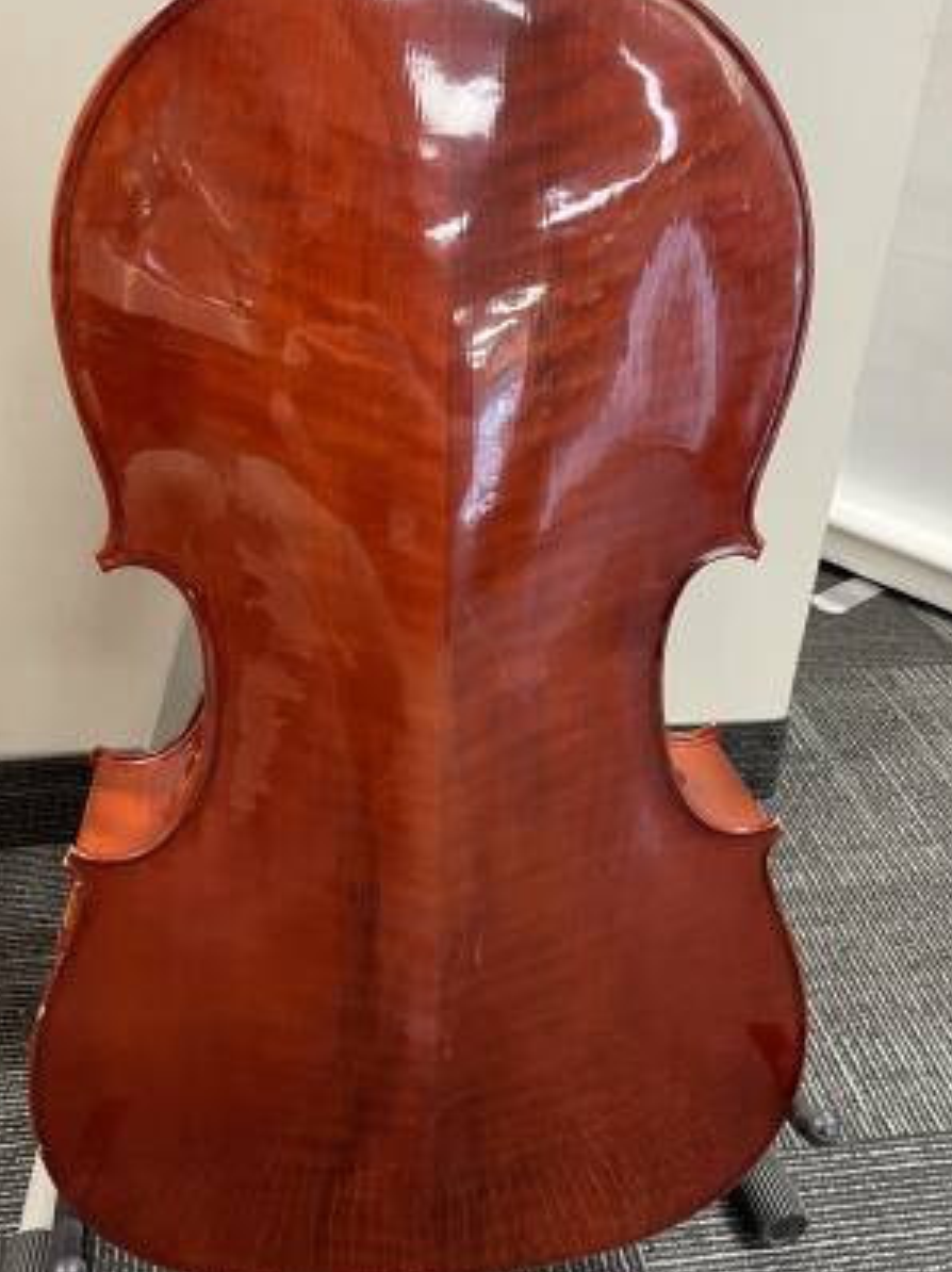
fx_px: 1248
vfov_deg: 54.0
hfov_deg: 41.7
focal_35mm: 34
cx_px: 444
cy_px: 639
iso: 250
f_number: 1.6
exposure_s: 1/60
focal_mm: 4.2
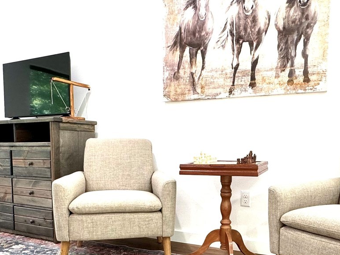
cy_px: 182
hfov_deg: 52.5
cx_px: 190
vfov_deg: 39.9
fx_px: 344
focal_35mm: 35
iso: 160
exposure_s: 1/120
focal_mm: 2.22
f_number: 2.2
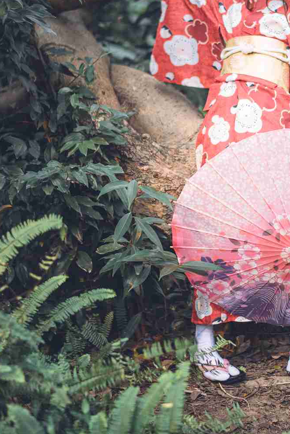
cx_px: 215
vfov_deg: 19.3
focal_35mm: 105
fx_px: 1267
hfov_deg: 13.0
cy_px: 108
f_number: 1.4
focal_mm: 58
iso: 100
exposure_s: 1/125
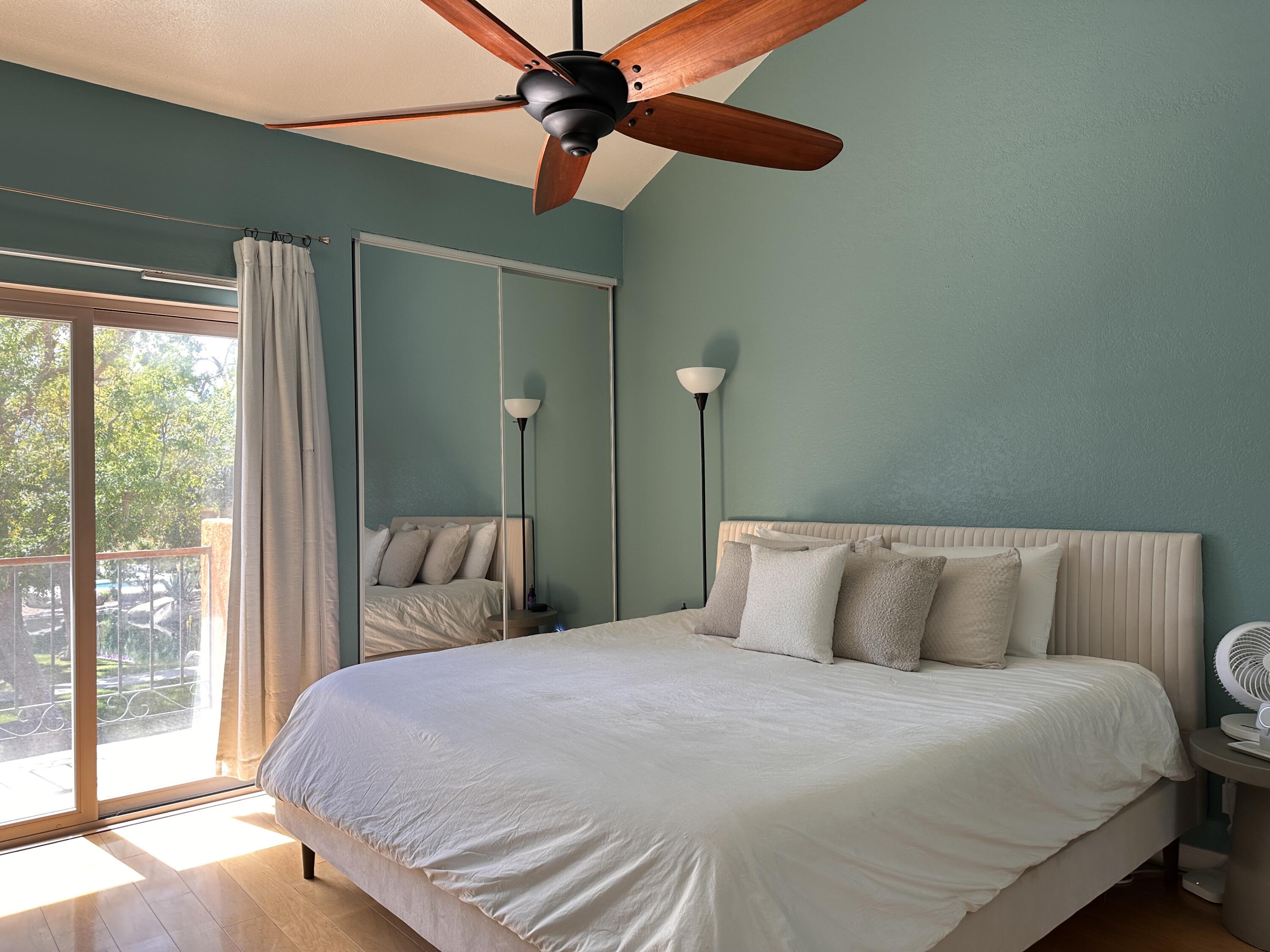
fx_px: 881
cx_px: 635
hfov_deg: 71.6
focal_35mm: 24
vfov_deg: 56.8
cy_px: 476
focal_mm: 6.86
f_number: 1.78
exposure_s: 1/163
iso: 100
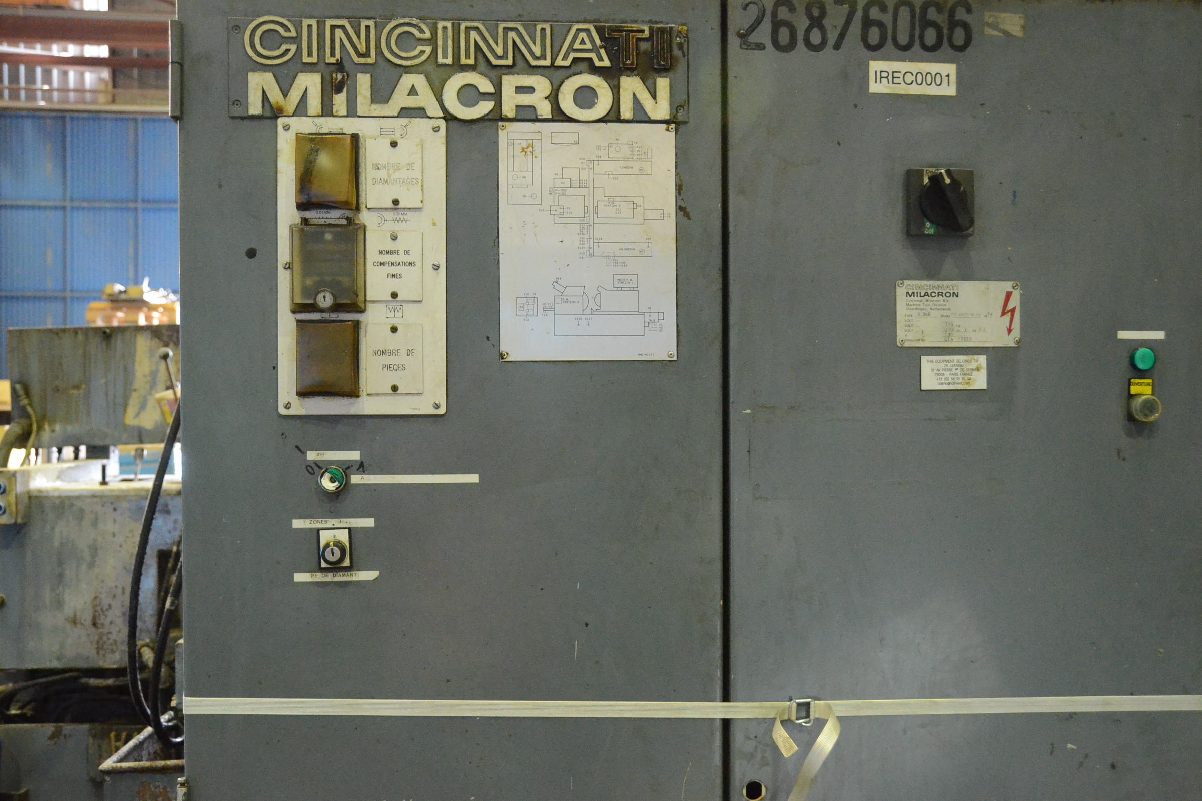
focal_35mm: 37
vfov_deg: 35.9
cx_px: 588
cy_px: 407
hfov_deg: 51.9
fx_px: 1235
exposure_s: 1/160
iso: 6400
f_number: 3.8
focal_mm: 24
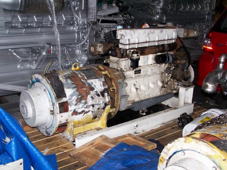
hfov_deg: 34.3
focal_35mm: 56
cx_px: 114
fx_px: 367
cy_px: 85
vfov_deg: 26.1
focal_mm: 9.3
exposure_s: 1/60
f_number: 3.2
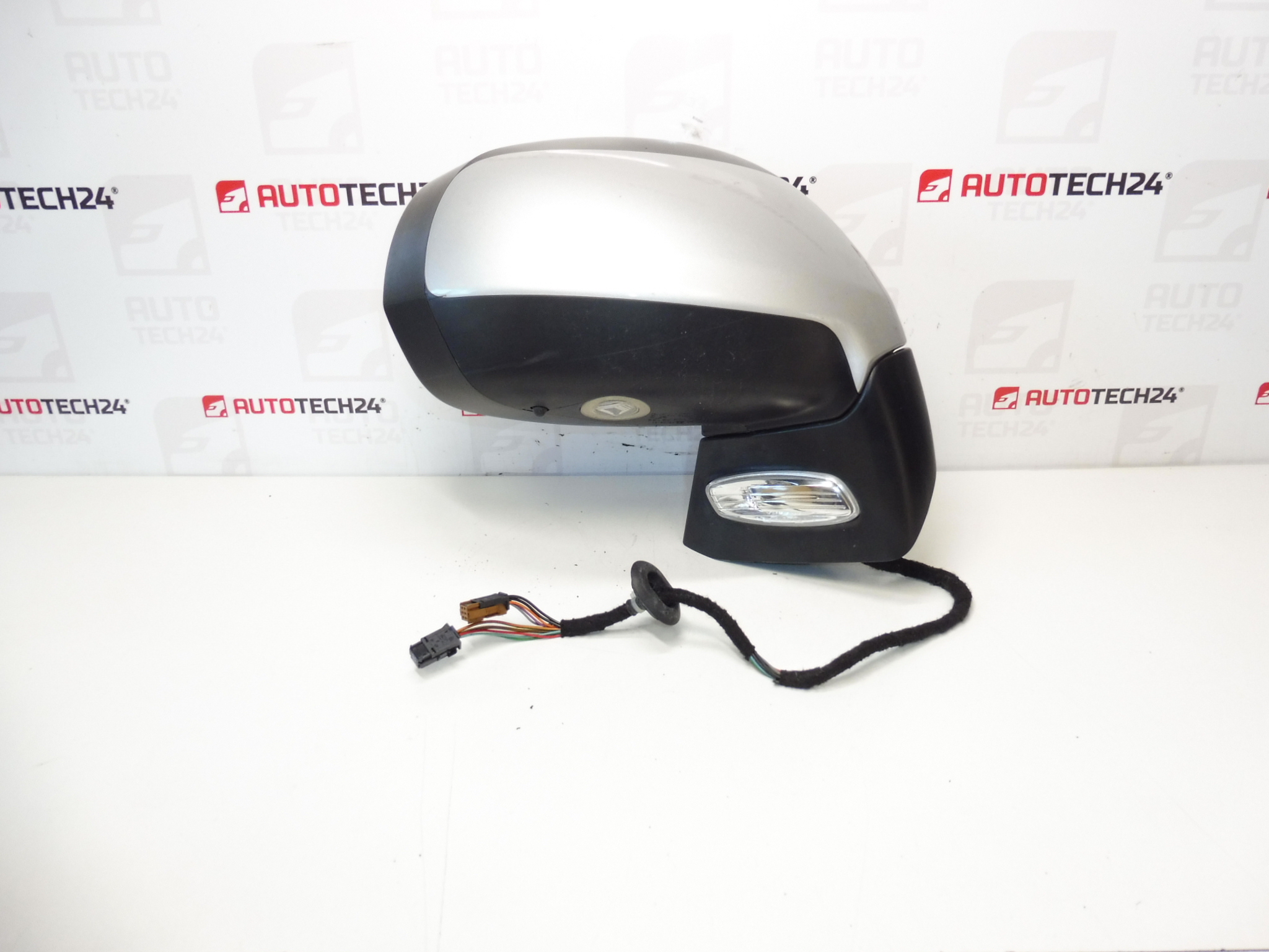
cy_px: 476
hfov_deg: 71.6
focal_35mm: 24
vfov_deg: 56.8
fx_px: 880
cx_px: 634
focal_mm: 4.3
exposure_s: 1/60
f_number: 3.5
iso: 200
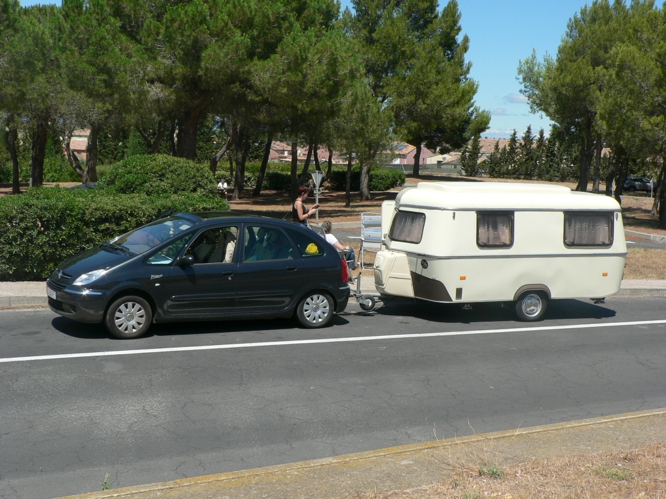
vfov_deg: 28.0
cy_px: 250
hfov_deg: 36.8
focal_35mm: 52
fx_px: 1000
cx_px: 333
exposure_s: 1/800
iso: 80
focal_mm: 8.7
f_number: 4
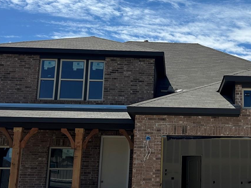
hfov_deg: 30.3
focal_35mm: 62
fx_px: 449
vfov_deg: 23.6
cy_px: 90
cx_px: 207
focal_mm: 5.7
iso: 50
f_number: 1.5
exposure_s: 1/6579
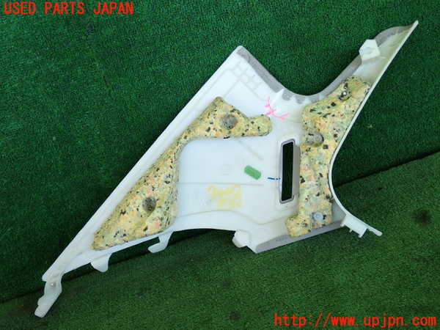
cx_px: 220
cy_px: 165
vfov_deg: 32.9
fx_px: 559
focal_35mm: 44
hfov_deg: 42.9
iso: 160
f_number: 2.9
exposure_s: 1/125
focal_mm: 7.84
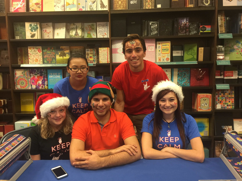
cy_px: 90
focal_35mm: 29
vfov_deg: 48.2
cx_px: 121
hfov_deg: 61.7
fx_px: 203
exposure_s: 1/15
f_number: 2.2
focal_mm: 4.15
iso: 50
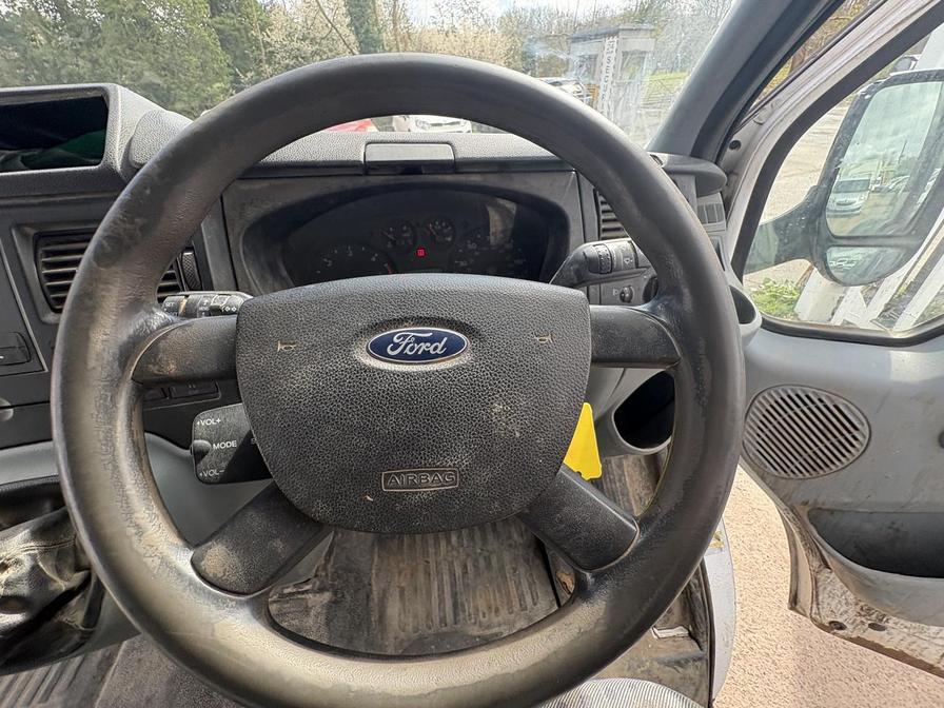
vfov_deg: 85.7
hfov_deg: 102.1
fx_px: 382
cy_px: 354
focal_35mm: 14
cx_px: 472
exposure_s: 1/142
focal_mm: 2.22
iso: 80
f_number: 2.2
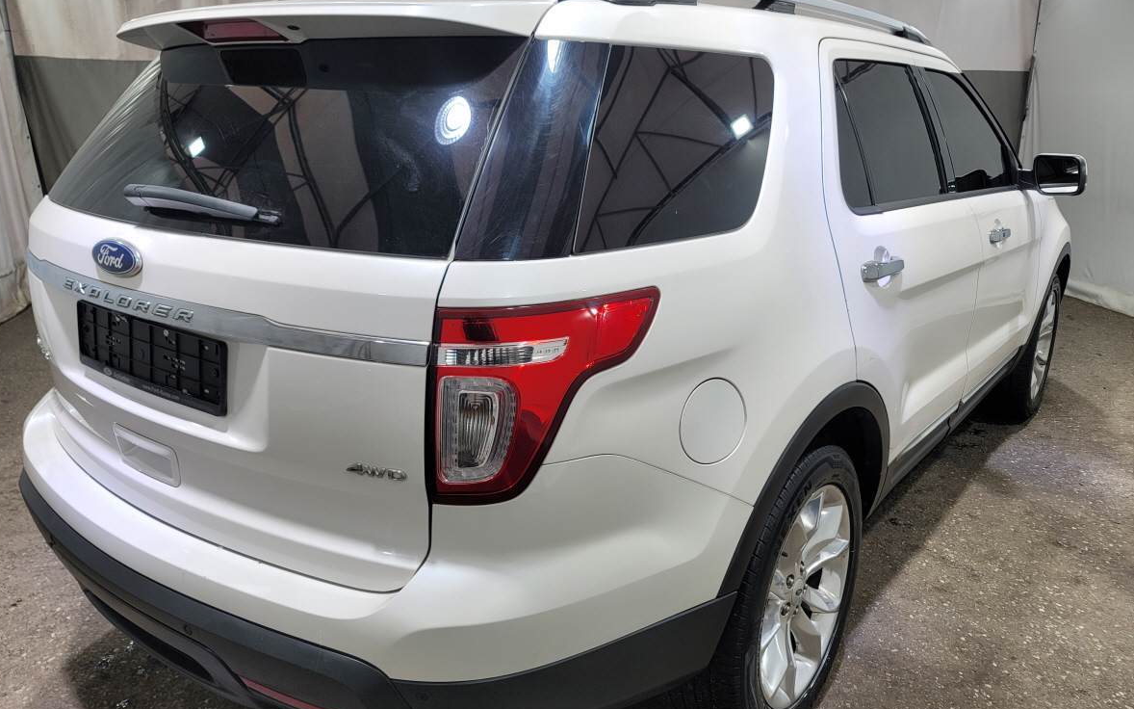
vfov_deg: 46.0
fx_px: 834
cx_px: 563
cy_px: 362
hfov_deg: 68.4
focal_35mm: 27
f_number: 1.8
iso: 32
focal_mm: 7
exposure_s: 1/120
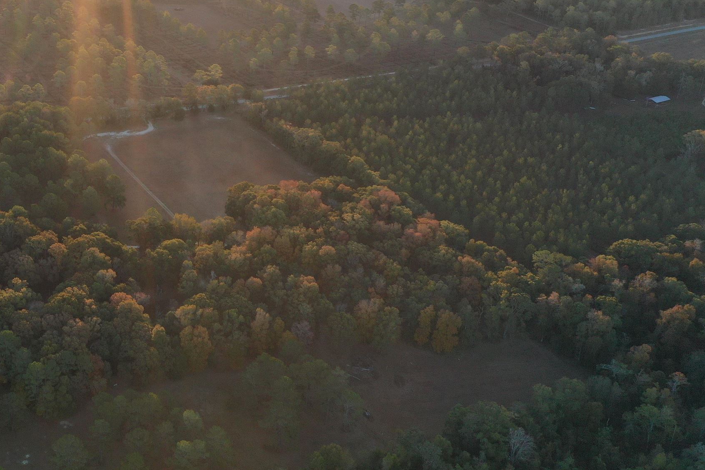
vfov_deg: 26.0
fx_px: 998
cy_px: 98
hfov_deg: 36.5
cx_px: 73
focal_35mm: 51
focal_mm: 10.26
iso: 100
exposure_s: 1/120
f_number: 4.5
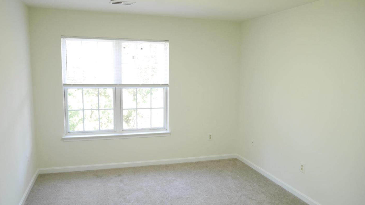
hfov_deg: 69.9
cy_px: 106
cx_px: 178
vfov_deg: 42.9
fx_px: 261
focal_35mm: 27
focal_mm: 12
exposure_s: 1/60
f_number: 3.5
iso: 500
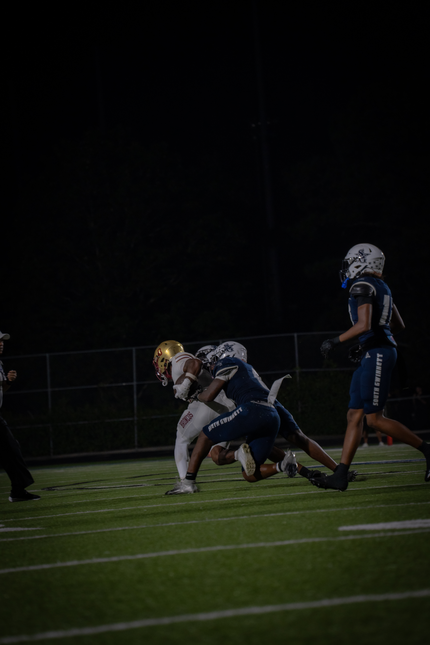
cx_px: 215
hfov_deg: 6.9
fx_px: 3583
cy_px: 322
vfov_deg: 10.3
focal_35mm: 200
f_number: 5.6
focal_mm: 200
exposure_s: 1/400
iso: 1600
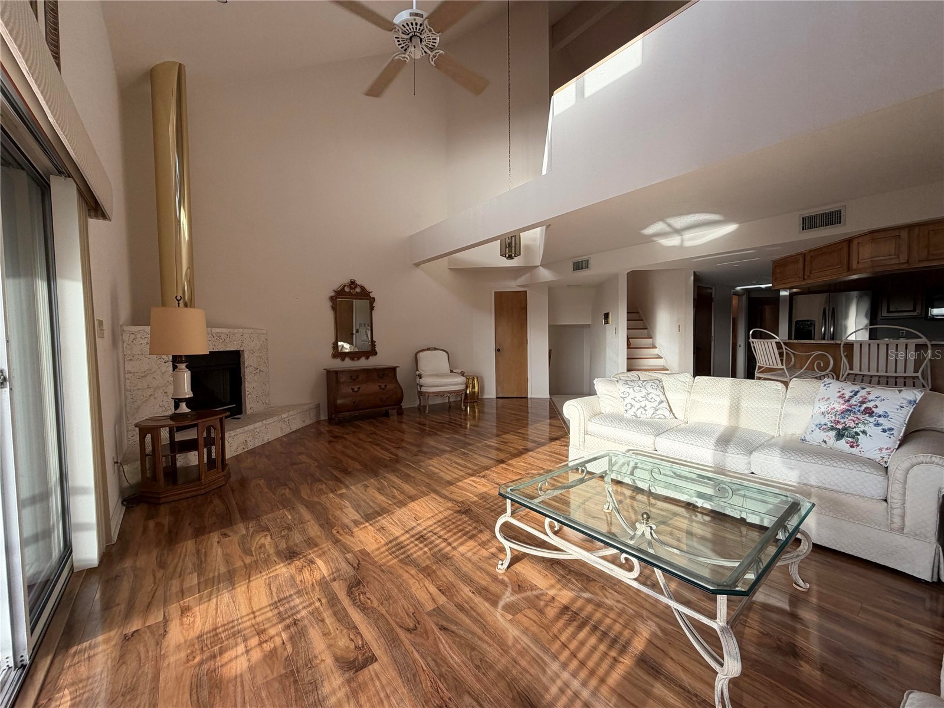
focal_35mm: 14
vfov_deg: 85.7
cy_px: 354
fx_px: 382
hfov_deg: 102.1
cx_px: 472
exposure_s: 1/195
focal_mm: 2.22
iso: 64
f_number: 2.2
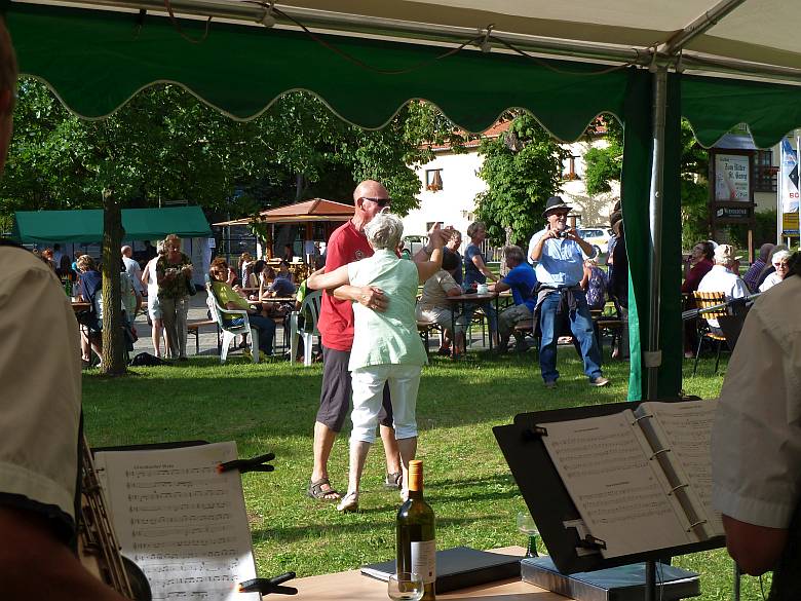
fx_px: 1458
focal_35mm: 63
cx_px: 400
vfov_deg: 23.3
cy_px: 300
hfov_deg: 30.7
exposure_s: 1/250
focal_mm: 10.3
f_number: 4
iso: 80
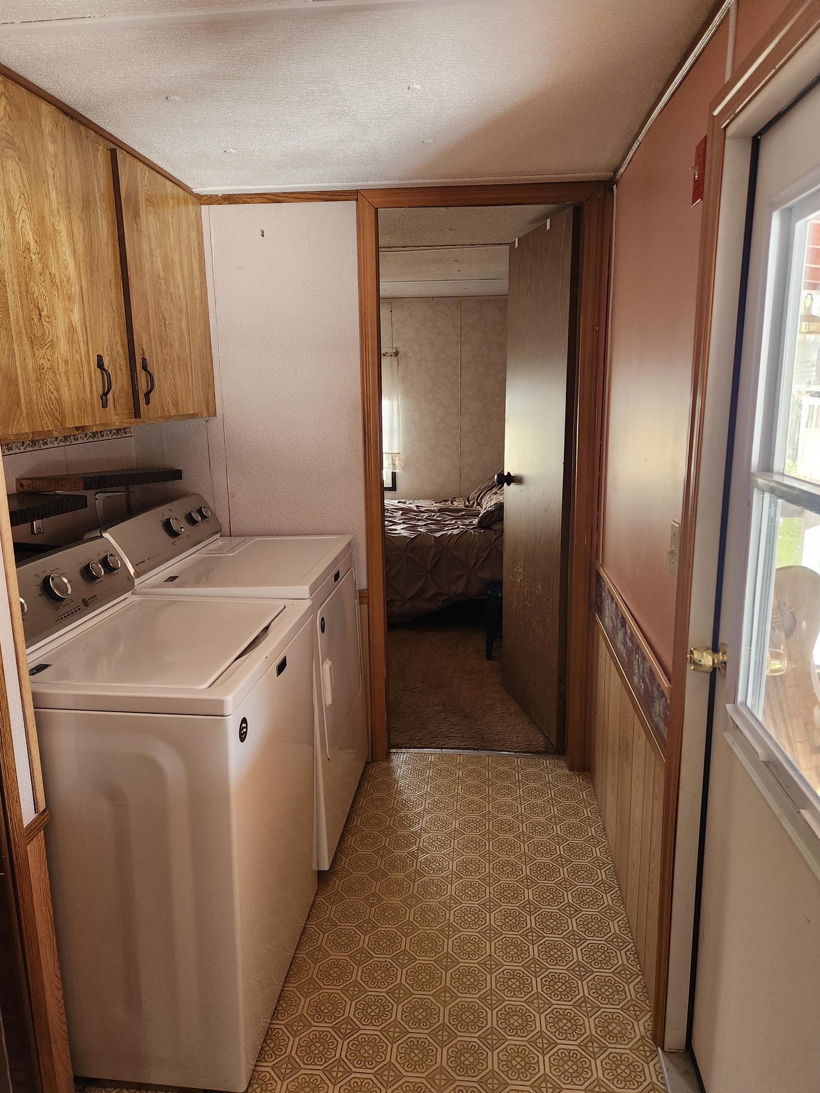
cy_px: 553
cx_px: 419
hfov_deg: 56.8
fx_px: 758
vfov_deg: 71.6
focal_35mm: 24
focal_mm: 5.4
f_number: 1.8
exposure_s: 1/120
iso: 500
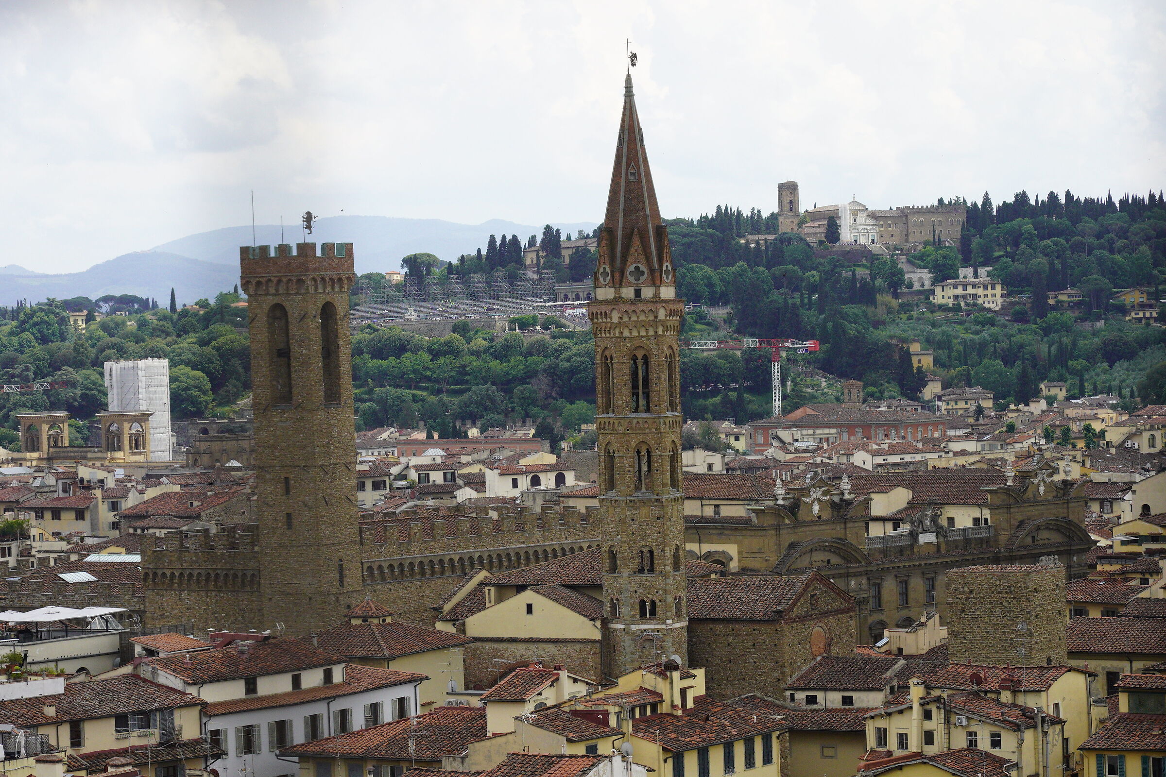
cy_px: 388
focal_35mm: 105
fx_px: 3401
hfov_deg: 19.5
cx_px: 583
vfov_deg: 13.0
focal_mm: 105
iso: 3200
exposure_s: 1/2000
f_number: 11
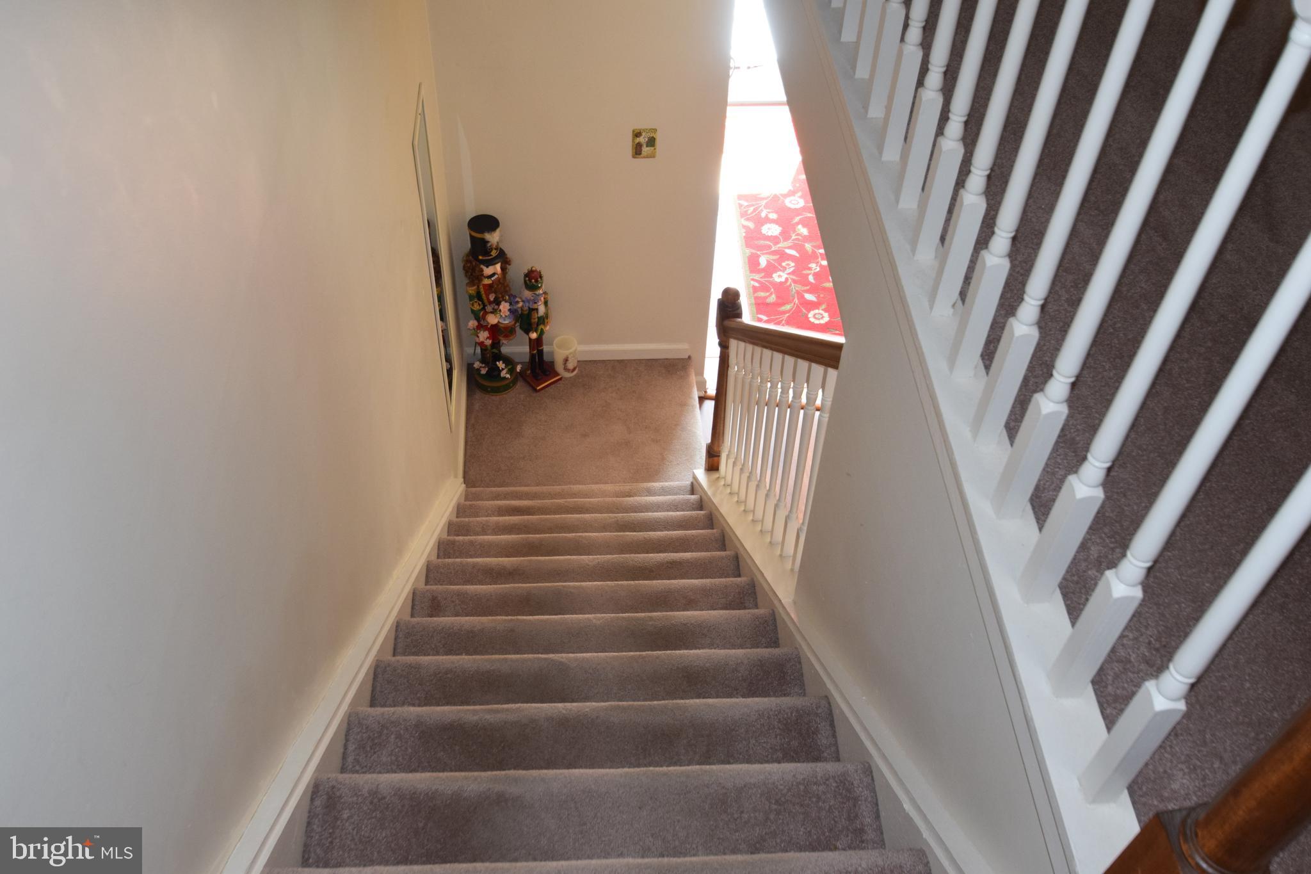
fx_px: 1202
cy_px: 437
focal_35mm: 33
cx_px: 656
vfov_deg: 40.0
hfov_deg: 57.2
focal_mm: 22
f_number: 4.5
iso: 900
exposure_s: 1/60
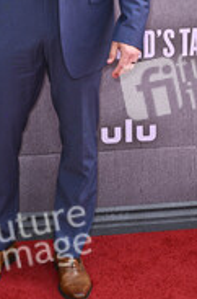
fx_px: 850
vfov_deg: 19.3
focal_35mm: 103
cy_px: 0
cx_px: 55
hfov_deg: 13.2
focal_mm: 47
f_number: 6.3
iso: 500
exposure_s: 1/250
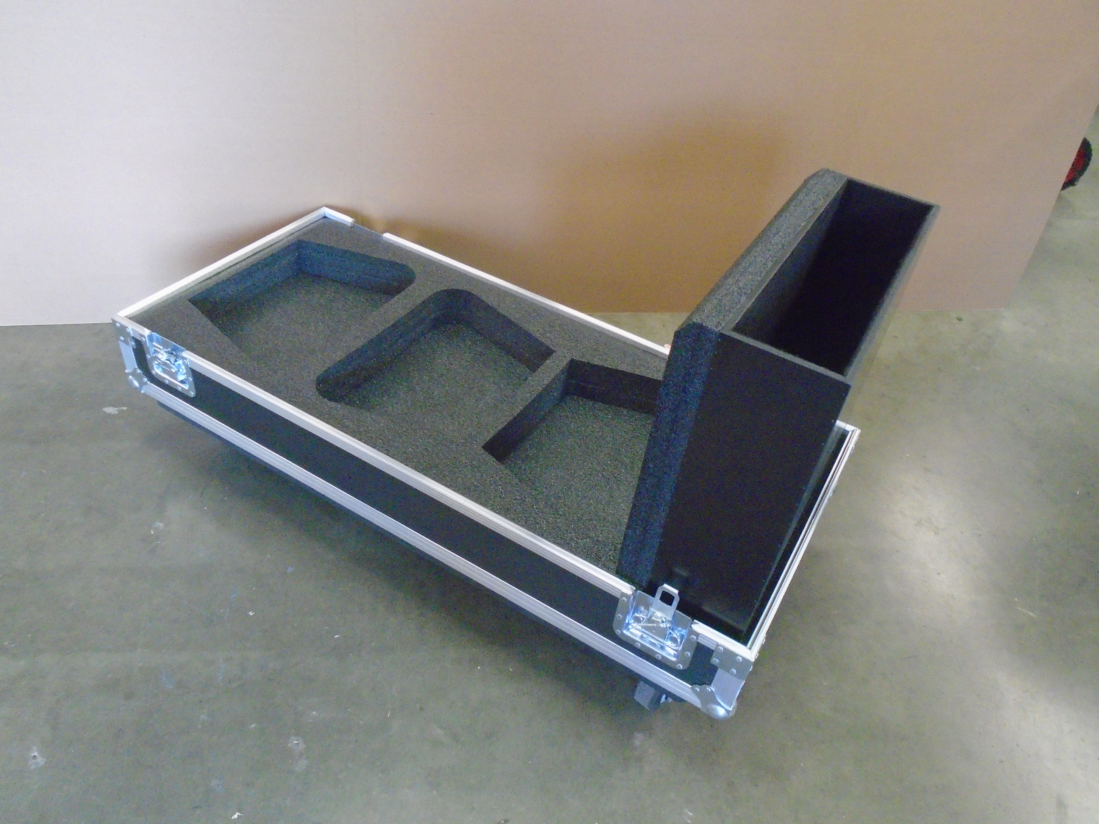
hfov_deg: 67.3
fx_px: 825
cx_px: 550
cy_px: 412
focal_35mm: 26
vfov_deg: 53.1
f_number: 3.2
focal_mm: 4.6
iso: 800
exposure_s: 1/40
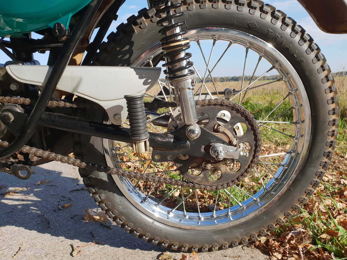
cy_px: 130
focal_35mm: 26
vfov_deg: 53.1
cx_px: 174
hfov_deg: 67.3
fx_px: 261
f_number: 2.4
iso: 50
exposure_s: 1/703
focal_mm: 4.3
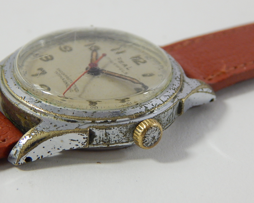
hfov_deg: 19.0
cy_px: 94
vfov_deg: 15.2
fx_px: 759
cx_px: 116
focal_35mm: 101
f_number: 4.3
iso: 400
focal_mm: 15.3
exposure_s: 1/25
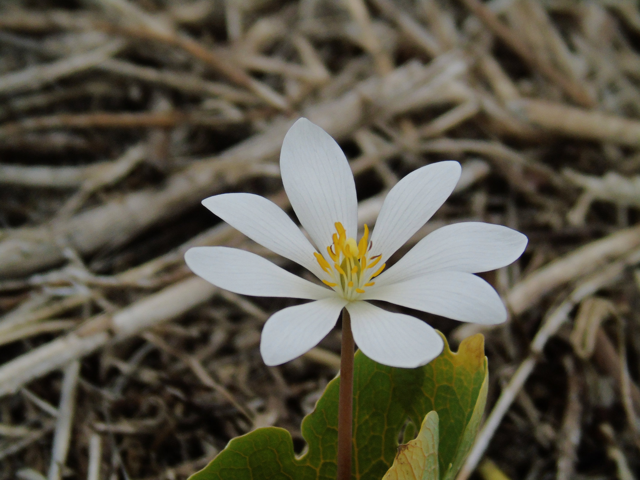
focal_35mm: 186
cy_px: 240
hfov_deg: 10.6
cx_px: 320
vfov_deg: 8.0
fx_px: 3438
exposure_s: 1/1000
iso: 200
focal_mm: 33
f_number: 5
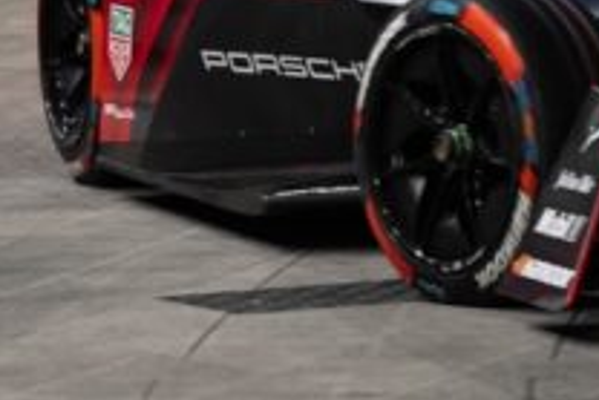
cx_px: 636
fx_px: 5961
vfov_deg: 3.8
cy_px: -288
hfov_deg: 5.7
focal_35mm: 358
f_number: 2.8
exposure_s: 1/640
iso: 640
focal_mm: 97
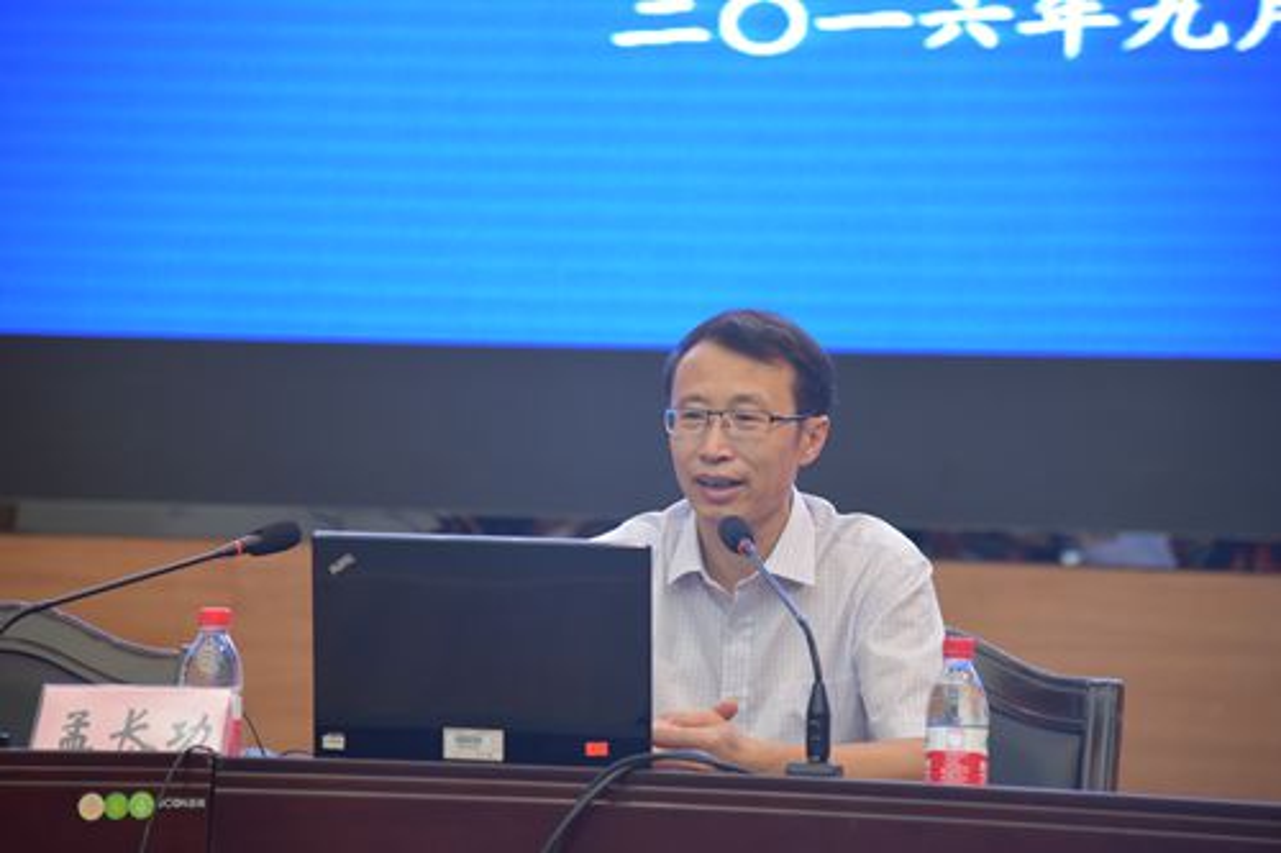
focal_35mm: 112
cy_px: 426
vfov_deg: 12.2
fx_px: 3984
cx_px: 640
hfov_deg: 18.3
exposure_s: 1/60
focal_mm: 112
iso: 1400
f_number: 4
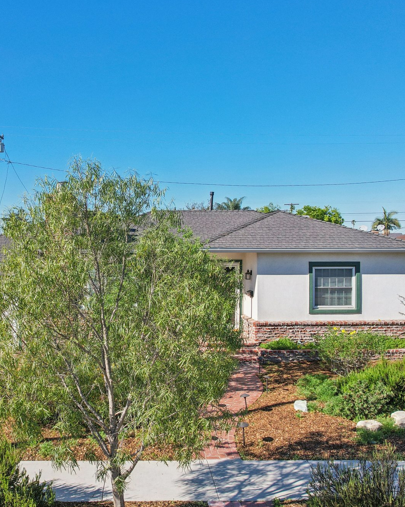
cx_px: 164
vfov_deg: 55.7
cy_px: 247
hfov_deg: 45.6
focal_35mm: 32
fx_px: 479
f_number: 2.8
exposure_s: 1/2000
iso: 130
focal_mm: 8.4
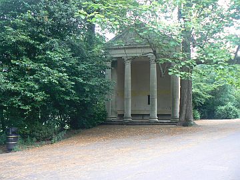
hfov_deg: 51.4
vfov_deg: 39.7
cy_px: 90
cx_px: 120
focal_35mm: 36
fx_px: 250
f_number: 2.8
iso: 80
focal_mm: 6
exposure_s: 1/30
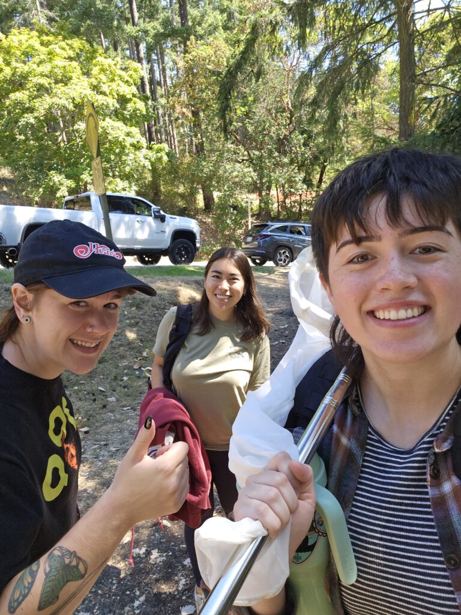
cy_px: 308
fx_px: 444
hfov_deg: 54.9
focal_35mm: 25
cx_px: 230
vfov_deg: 69.4
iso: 40
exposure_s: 1/120
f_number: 2.2
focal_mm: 3.3
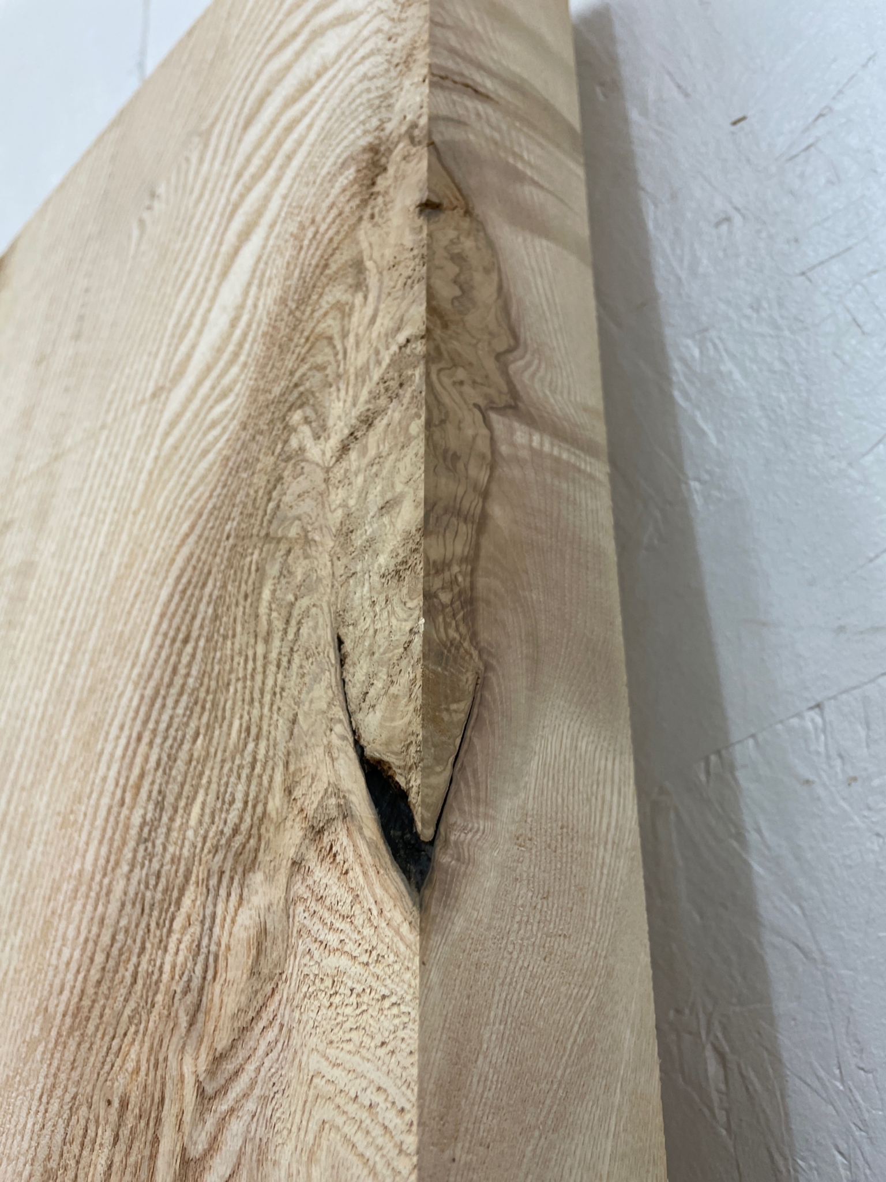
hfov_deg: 53.1
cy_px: 591
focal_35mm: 26
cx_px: 443
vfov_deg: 67.3
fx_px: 887
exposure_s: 1/100
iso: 80
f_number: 1.6
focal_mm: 4.2
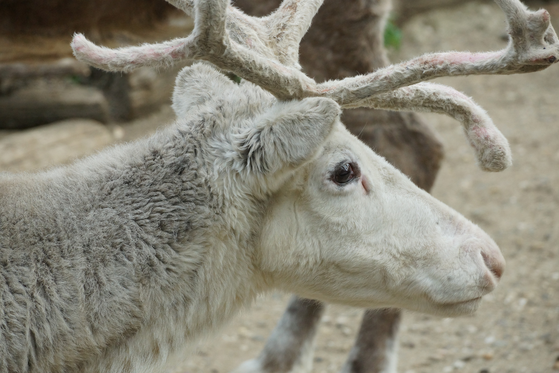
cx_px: 280
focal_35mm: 525
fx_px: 8151
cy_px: 186
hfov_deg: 3.9
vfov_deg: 2.6
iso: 1000
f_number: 9
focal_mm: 350
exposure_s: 1/500
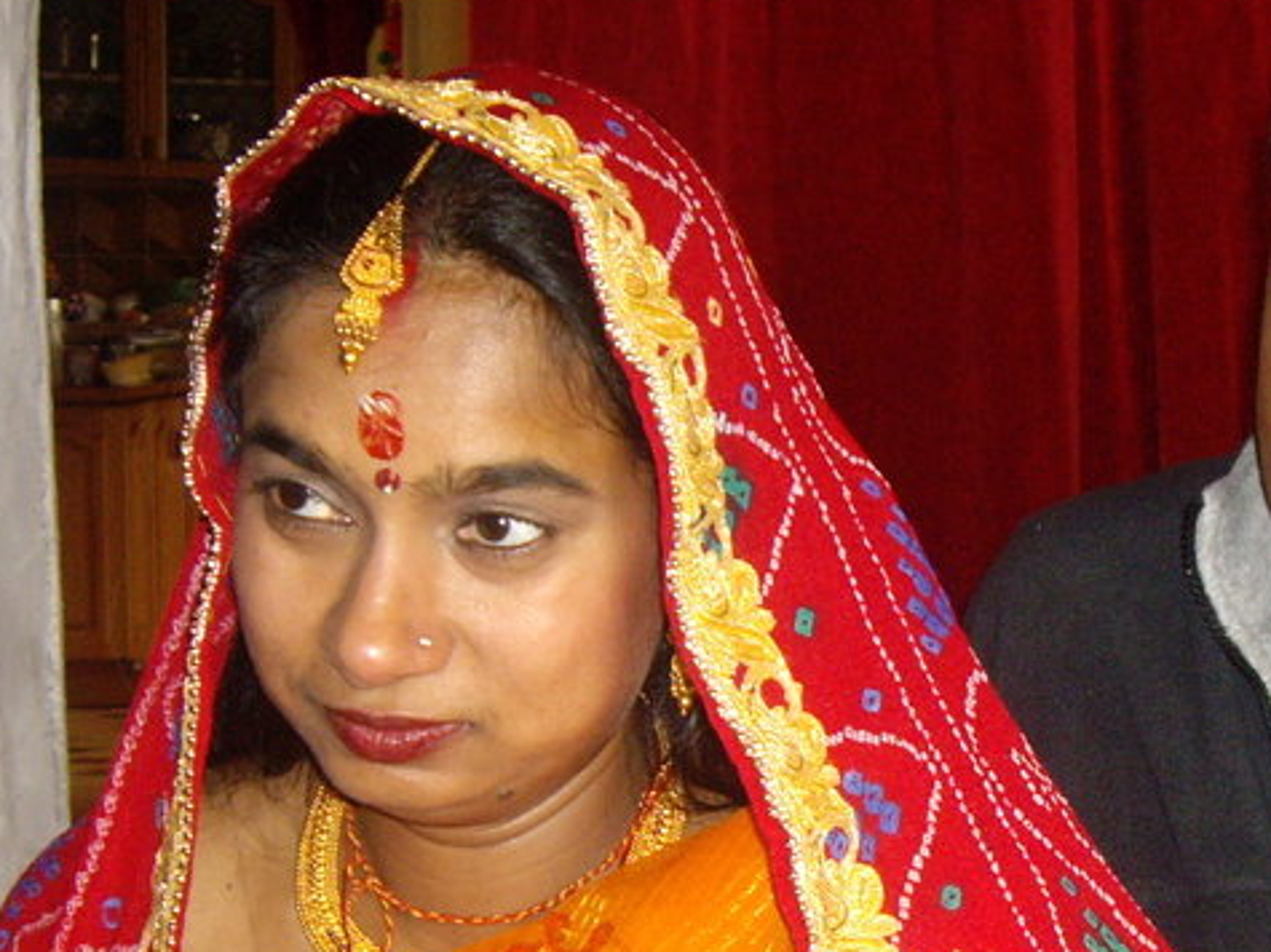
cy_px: 730
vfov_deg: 17.9
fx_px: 3010
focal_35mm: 82
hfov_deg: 23.5
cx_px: 1009
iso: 200
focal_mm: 6.2
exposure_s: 1/40
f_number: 2.7
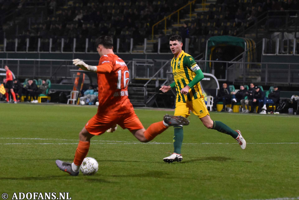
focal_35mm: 158
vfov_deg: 8.7
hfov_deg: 13.0
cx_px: 150
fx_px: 1308
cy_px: 100
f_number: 2.8
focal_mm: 105
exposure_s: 1/800
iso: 4000
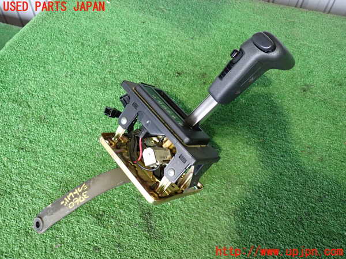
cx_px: 173
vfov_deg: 46.8
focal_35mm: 30
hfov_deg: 60.0
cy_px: 130
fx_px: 300
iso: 500
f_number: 2.3
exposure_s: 1/30
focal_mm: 5.4
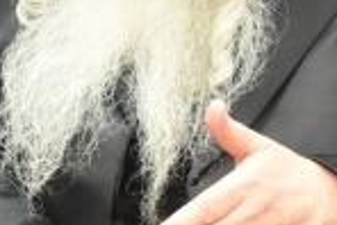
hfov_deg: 5.1
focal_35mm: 400
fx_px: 3748
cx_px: 137
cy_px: -119
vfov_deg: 3.4
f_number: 5
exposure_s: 1/100
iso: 2500
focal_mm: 58
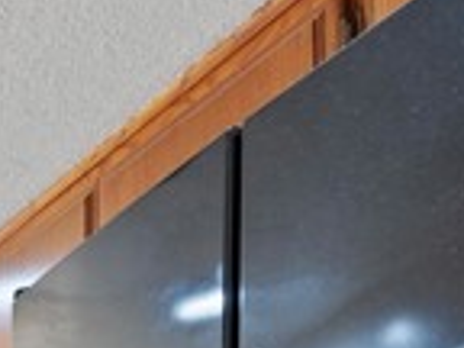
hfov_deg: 19.6
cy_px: 606
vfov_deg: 19.2
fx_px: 804
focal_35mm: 60
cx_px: -445
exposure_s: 1/3
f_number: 9.5
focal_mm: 14
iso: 200
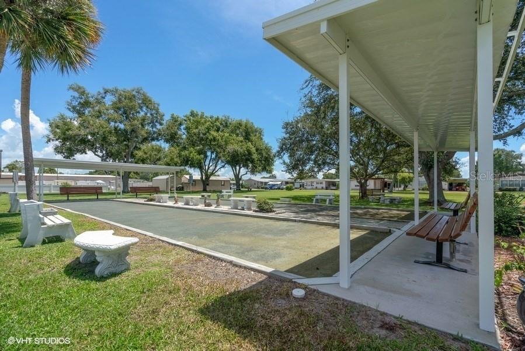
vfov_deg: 73.8
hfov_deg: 96.7
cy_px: 176
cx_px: 262
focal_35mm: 16
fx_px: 233
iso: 200
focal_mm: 16
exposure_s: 1/500
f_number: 8
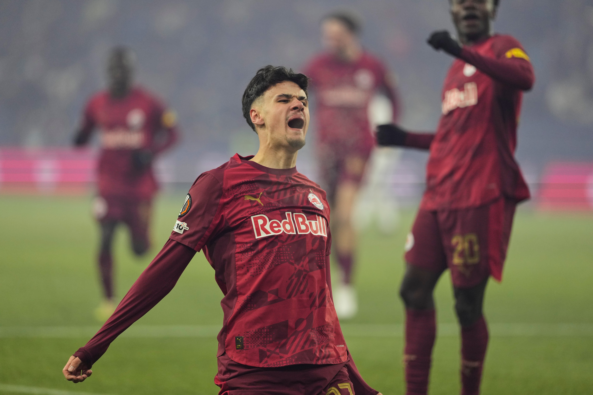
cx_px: 296
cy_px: 198
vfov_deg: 4.6
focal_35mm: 300
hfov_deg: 6.9
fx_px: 4941
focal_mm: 300
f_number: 2.8
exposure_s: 1/1600
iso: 1600
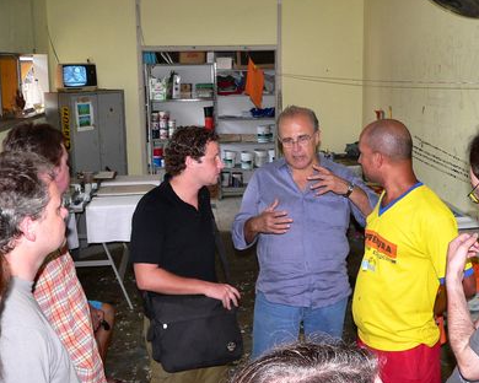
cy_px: 217
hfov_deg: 40.8
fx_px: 638
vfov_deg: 33.4
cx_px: 306
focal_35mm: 45
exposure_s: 1/60
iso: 150
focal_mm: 6
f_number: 2.8
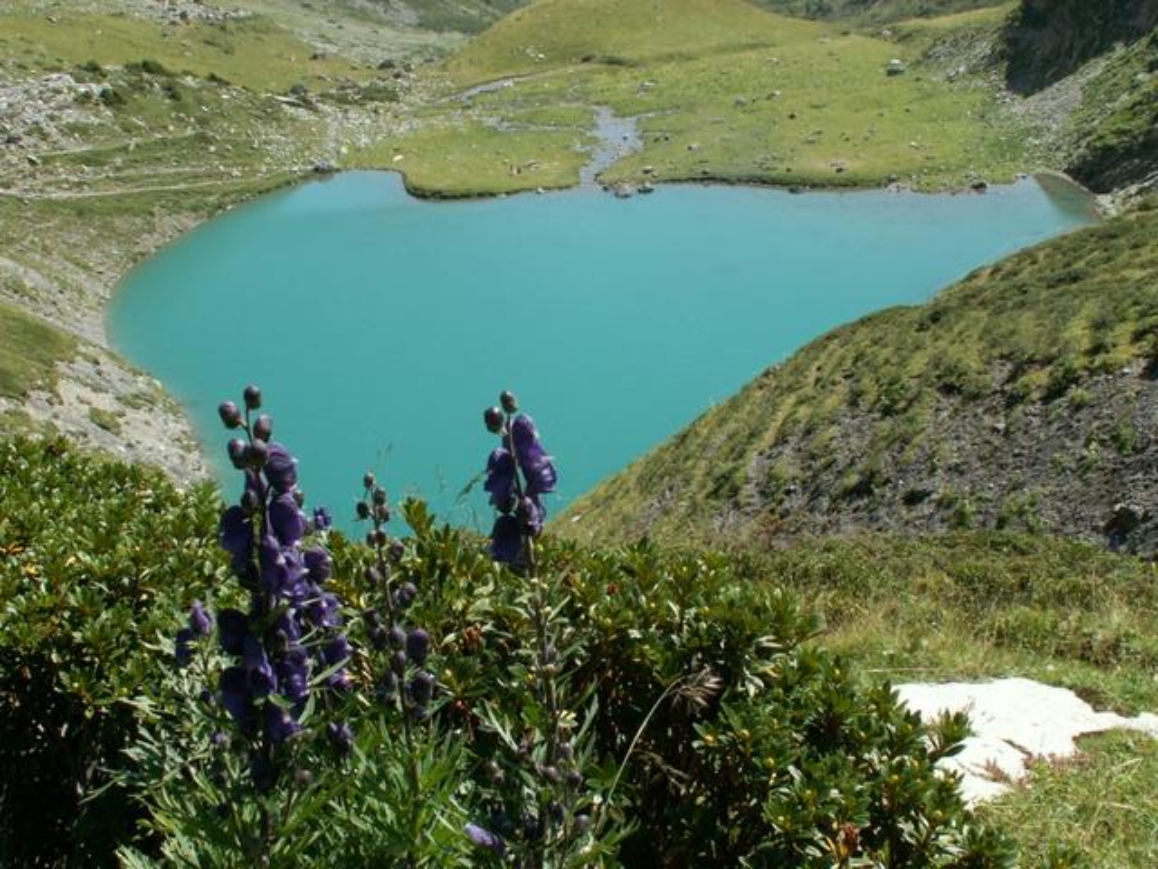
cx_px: 579
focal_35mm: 40
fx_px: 1338
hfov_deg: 46.8
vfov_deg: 36.0
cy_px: 434
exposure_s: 1/160
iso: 50
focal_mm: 6.58
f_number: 5.6
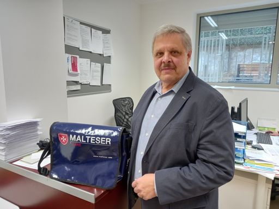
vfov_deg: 54.9
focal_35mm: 25
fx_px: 201
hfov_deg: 69.4
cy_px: 104
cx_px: 140
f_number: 2
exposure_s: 1/50
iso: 160
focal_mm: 4.6
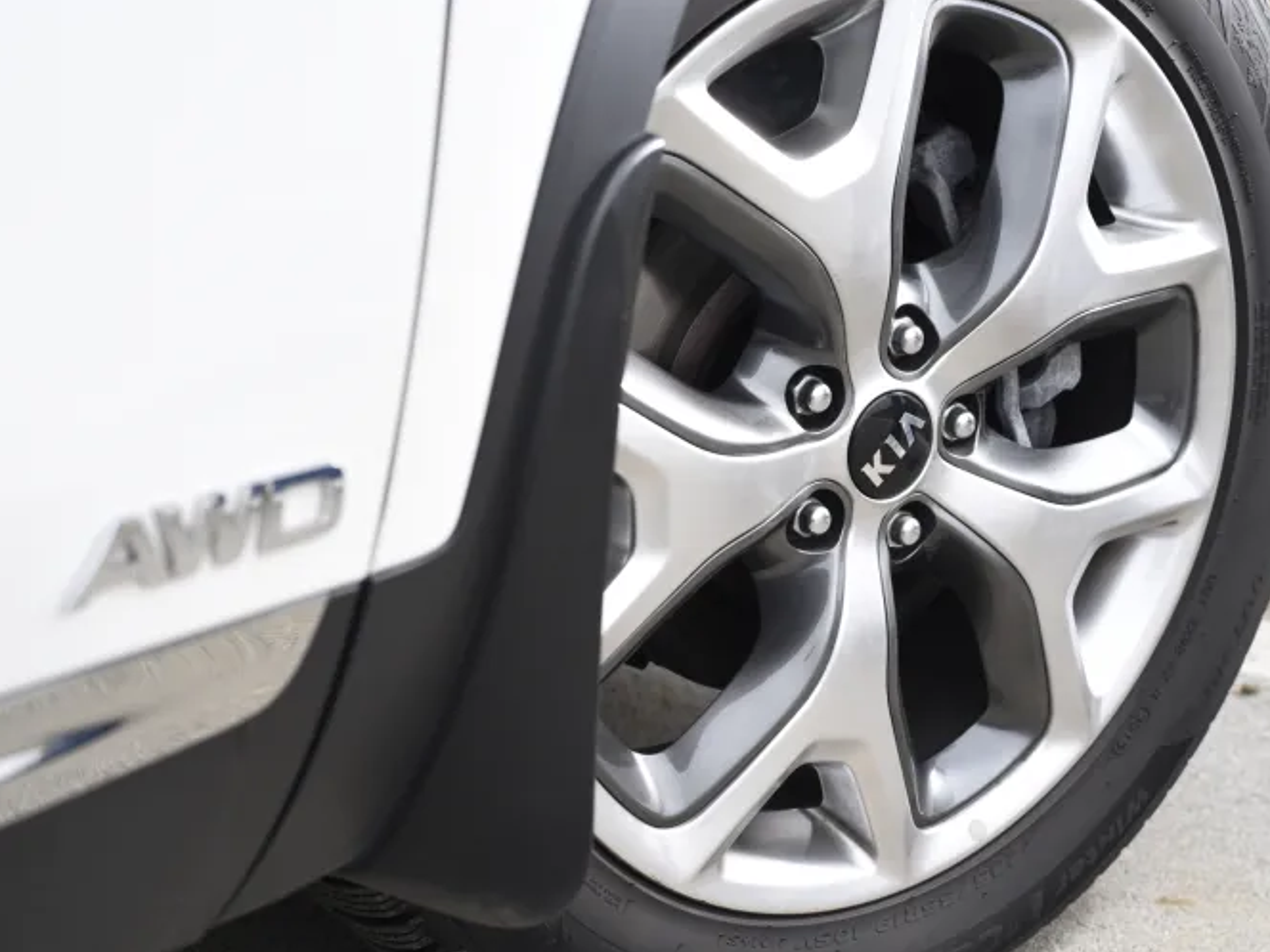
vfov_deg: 26.6
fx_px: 2018
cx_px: 696
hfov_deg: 34.9
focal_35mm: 55
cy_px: 481
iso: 250
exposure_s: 1/160
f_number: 5.6
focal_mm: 50
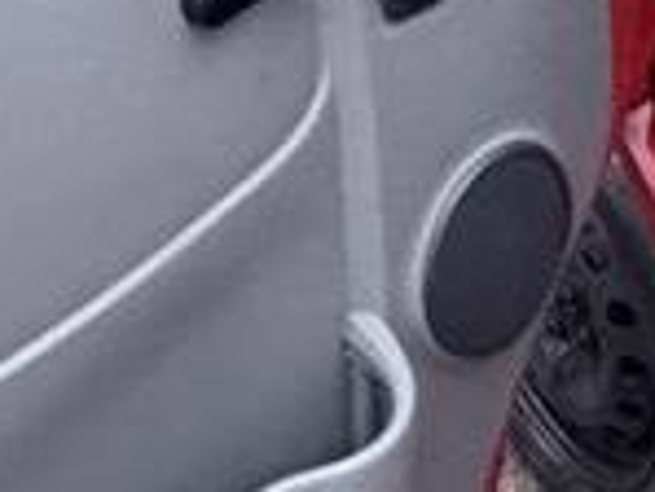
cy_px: -277
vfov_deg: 15.9
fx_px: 1591
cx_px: 48
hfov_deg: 22.6
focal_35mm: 84
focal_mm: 2.22
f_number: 2.2
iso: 1000
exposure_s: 1/40
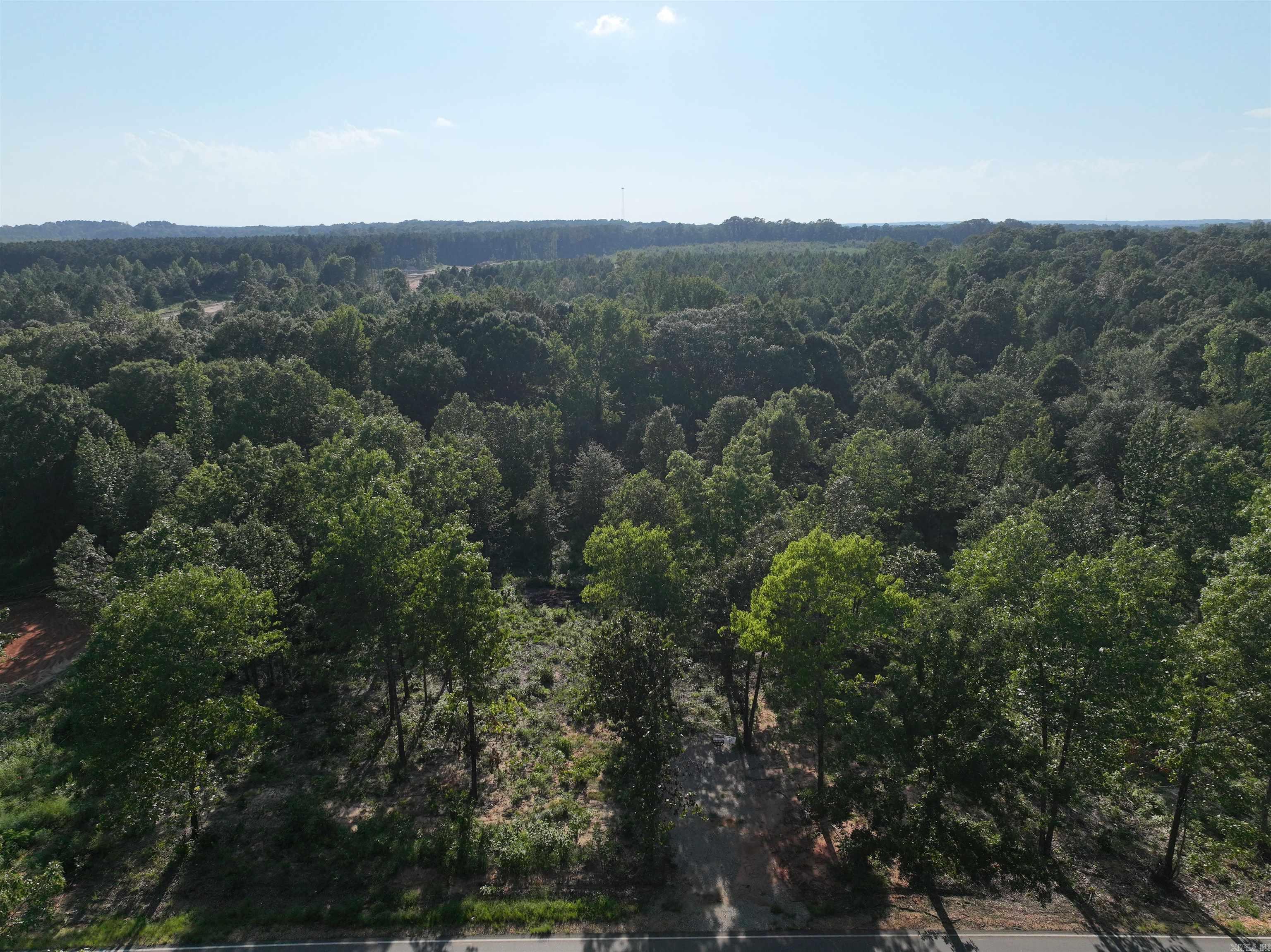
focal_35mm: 24
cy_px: 476
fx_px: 881
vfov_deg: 56.8
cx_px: 636
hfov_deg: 71.6
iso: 300
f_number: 2.8
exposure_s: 1/6400
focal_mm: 12.29
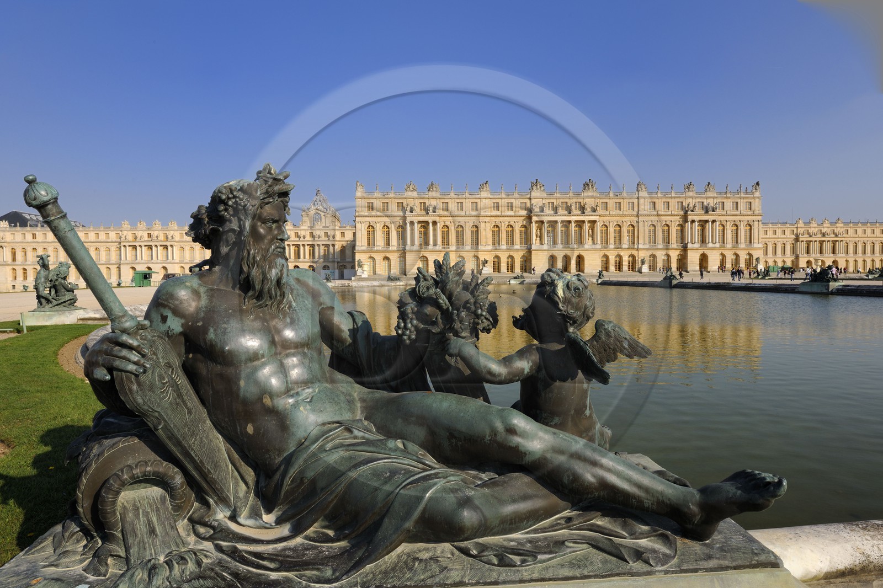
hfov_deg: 78.6
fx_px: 539
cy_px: 294
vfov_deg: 57.2
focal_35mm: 22
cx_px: 442
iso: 100
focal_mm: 22
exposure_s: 1/80
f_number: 14
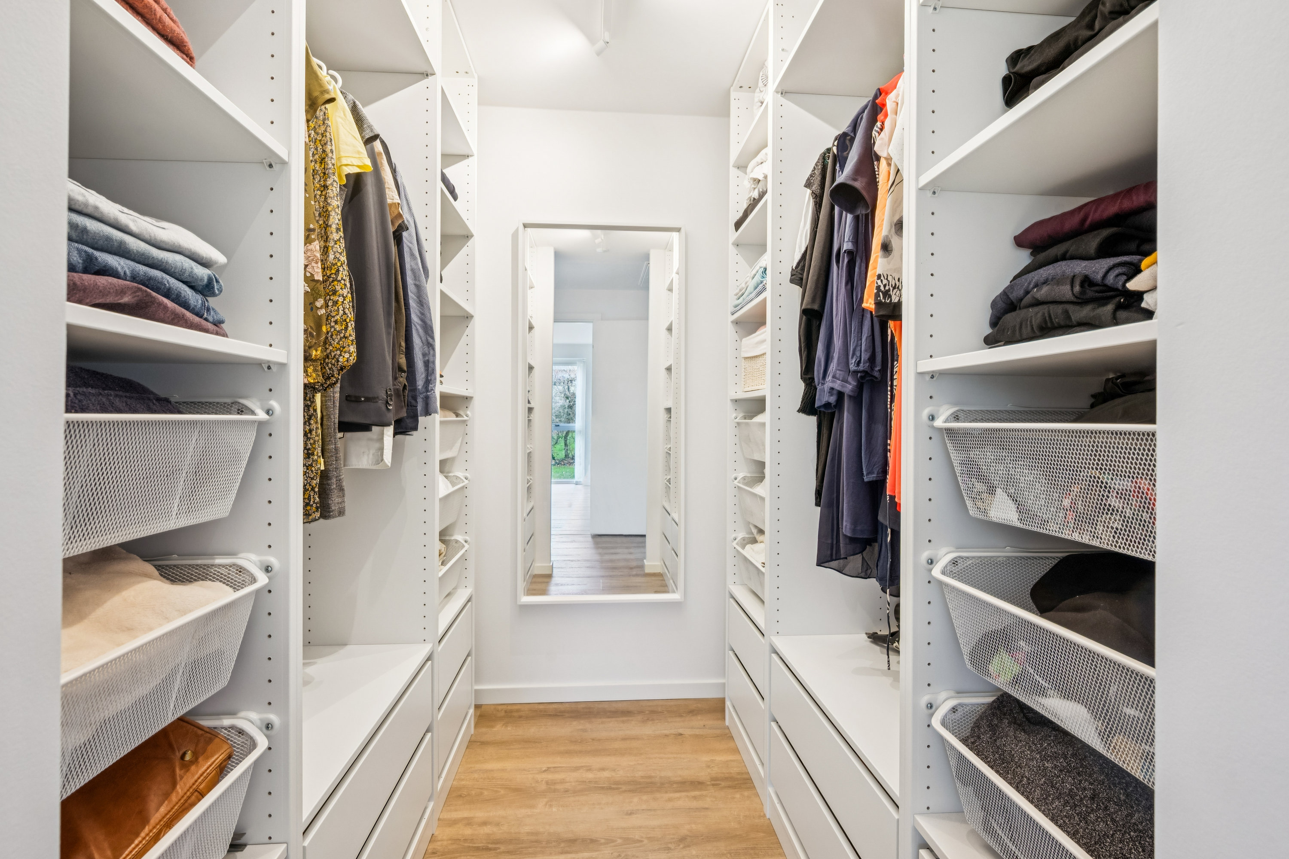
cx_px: 644
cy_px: 430
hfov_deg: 96.7
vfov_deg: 73.7
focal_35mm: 16
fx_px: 573
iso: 640
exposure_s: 1/5
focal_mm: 16
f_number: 9
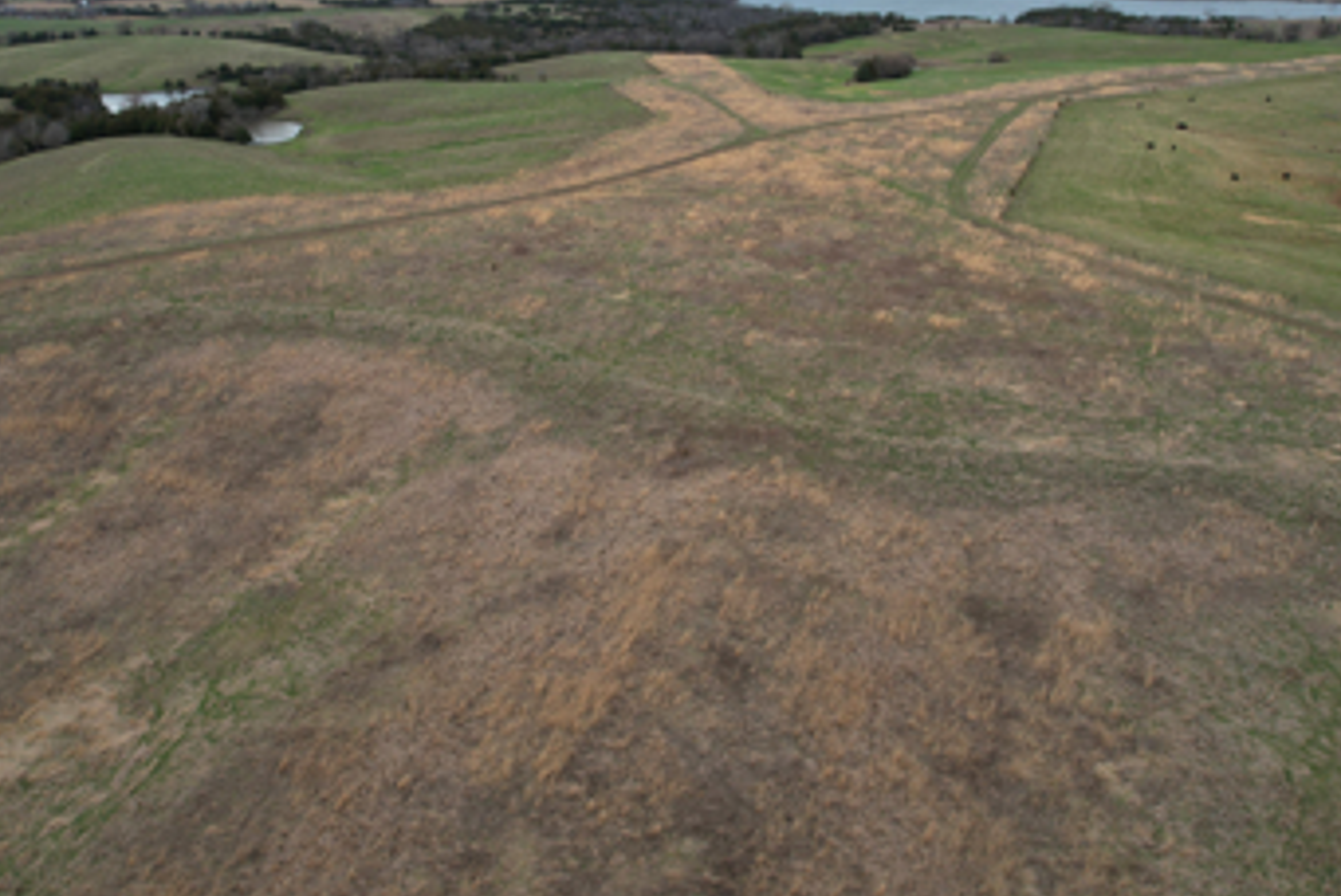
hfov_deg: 63.5
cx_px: 621
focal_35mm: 29
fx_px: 1081
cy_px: 314
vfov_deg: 44.5
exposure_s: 1/640
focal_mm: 8.38
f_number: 2.8
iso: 100
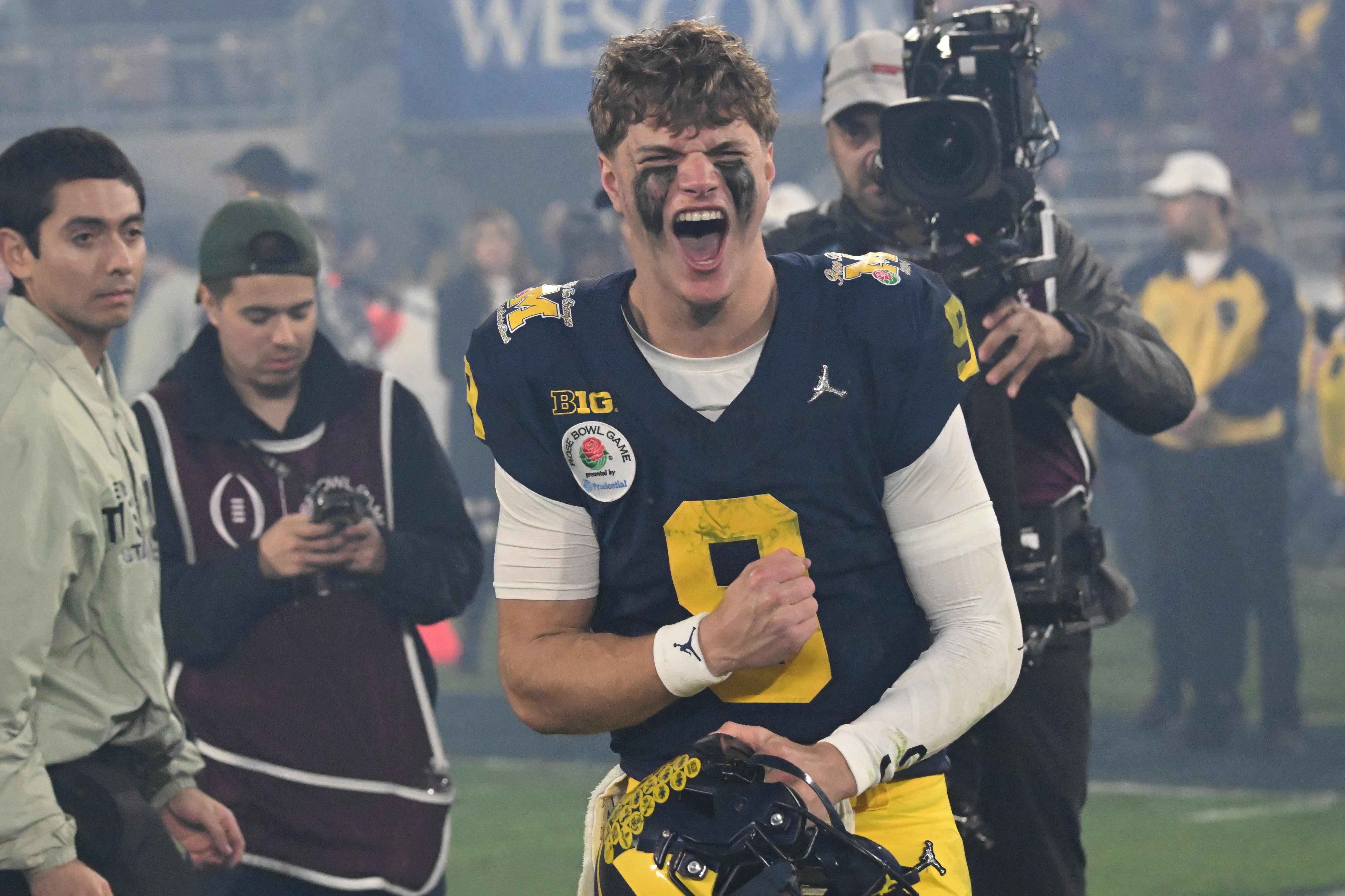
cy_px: 448
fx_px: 7283
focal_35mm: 195
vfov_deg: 7.0
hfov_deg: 10.6
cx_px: 672
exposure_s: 1/3200
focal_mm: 130
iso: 10000
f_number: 5.6
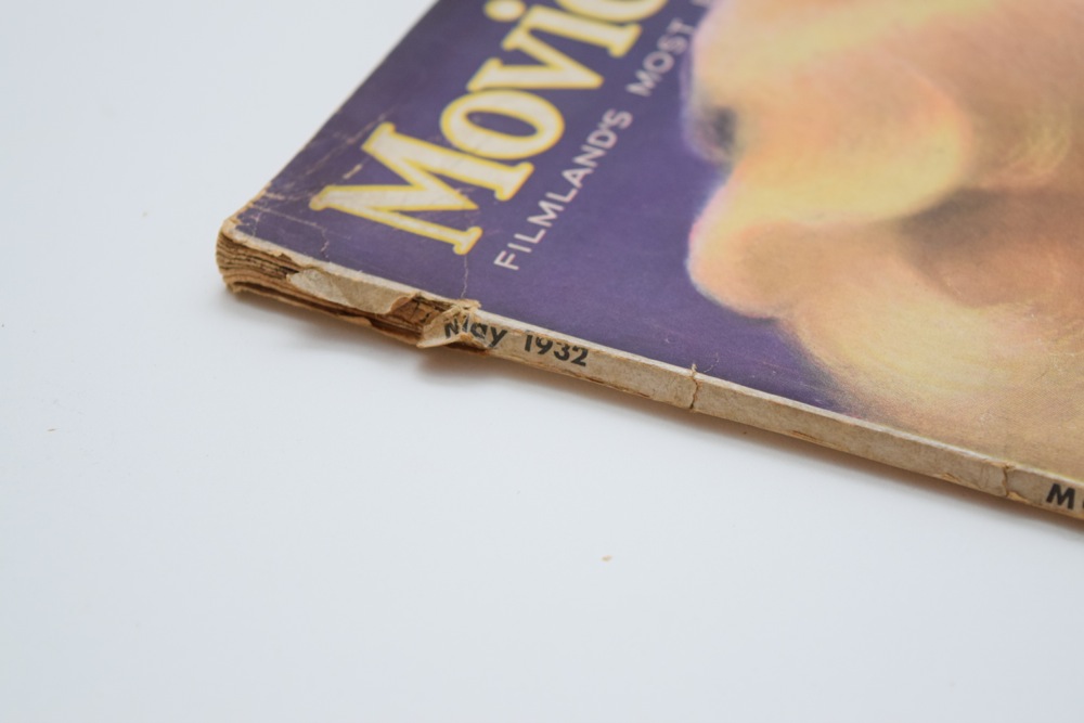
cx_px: 542
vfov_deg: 16.6
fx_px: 2484
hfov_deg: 24.6
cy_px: 362
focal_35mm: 82
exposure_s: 1/100
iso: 800
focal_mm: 55
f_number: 5.6
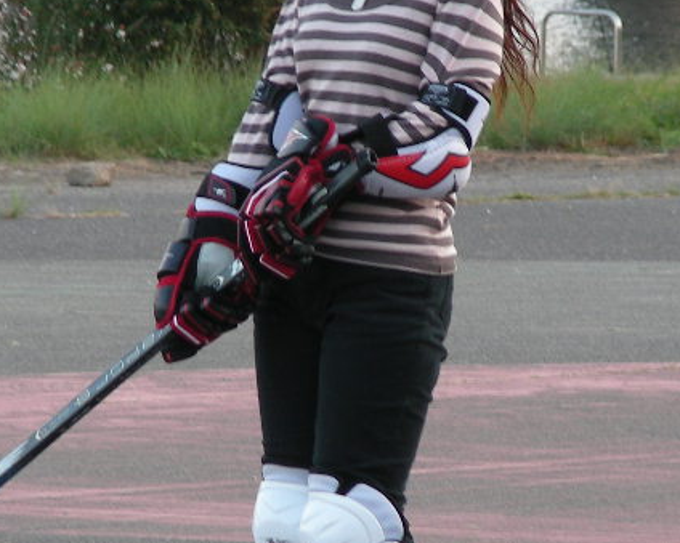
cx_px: 377
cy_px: 336
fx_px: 10905
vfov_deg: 2.9
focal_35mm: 542
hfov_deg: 3.6
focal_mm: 38.3
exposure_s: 1/59.8
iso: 72
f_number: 3.5
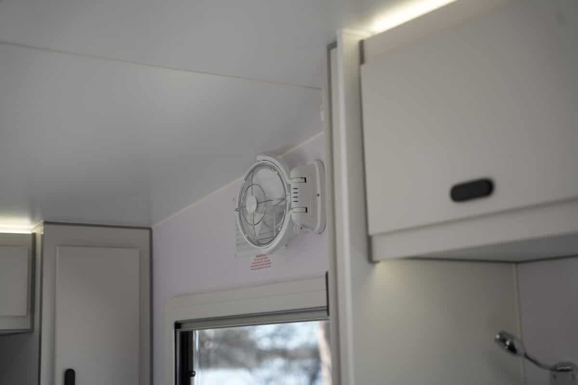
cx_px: 289
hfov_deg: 28.8
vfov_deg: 19.5
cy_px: 192
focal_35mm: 70
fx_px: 1124
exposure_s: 1/250
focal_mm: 70
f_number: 3.2
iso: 250
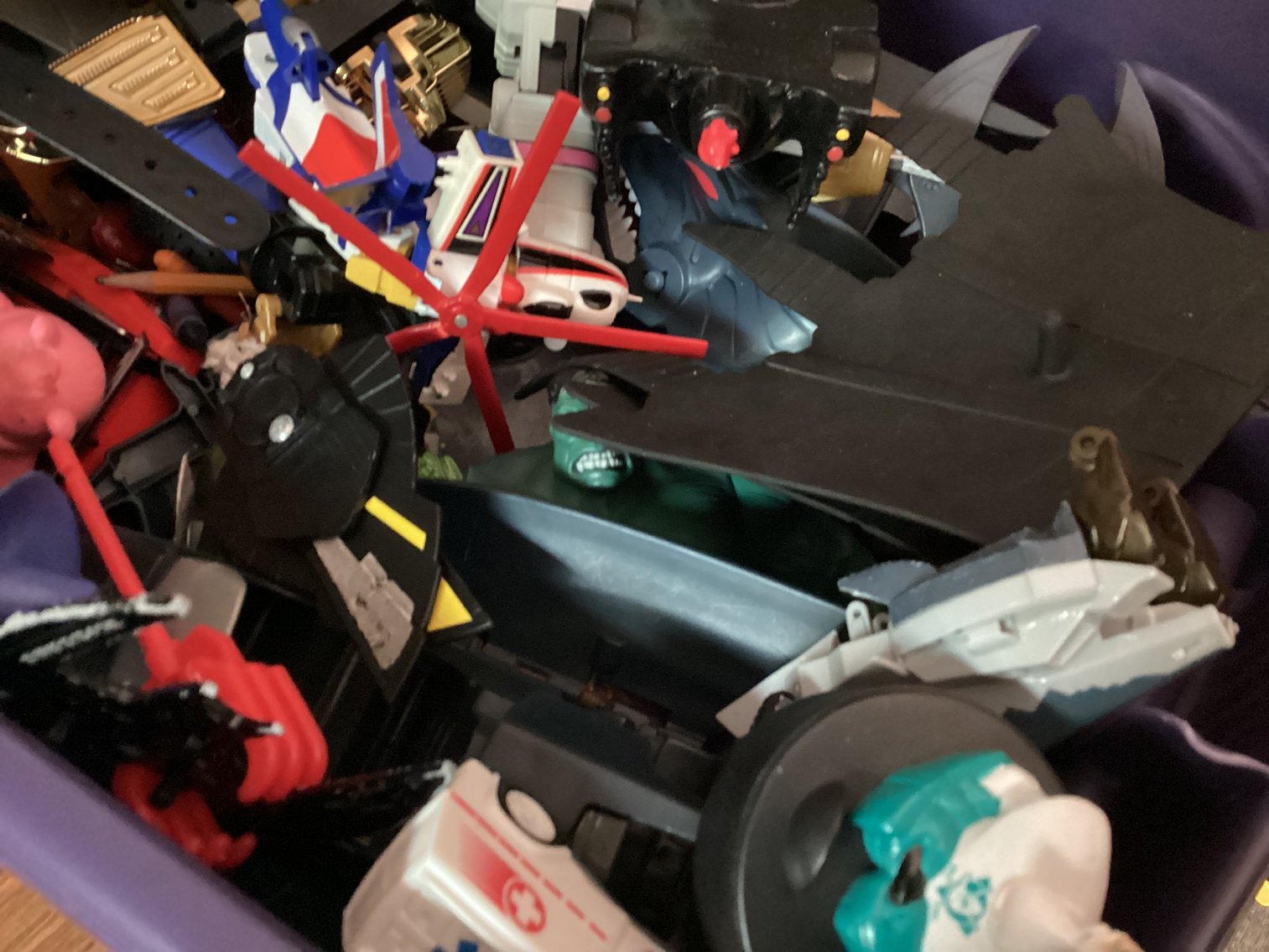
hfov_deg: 58.3
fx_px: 1137
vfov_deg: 45.4
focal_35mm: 31
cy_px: 476
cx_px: 634
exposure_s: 1/17
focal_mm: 3.3
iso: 640
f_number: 2.4
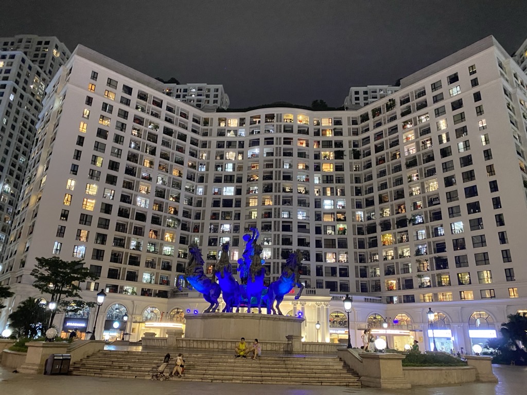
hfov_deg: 67.3
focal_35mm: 26
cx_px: 264
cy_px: 198
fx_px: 396
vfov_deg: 53.1
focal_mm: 4.25
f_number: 1.8
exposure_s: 1/25
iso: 640
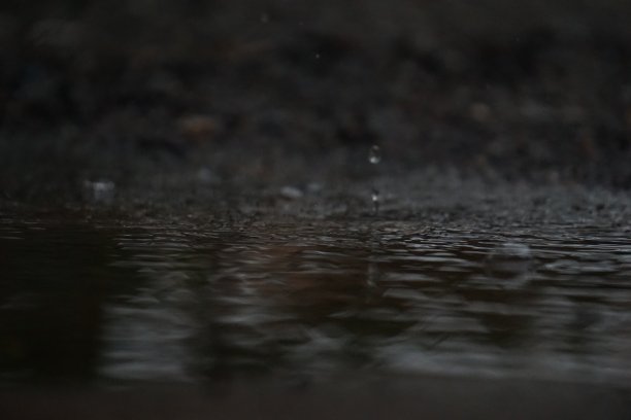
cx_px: 316
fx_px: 4101
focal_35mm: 234
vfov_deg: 5.9
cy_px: 210
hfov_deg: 8.8
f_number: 6.3
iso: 3200
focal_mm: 156
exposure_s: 1/2500
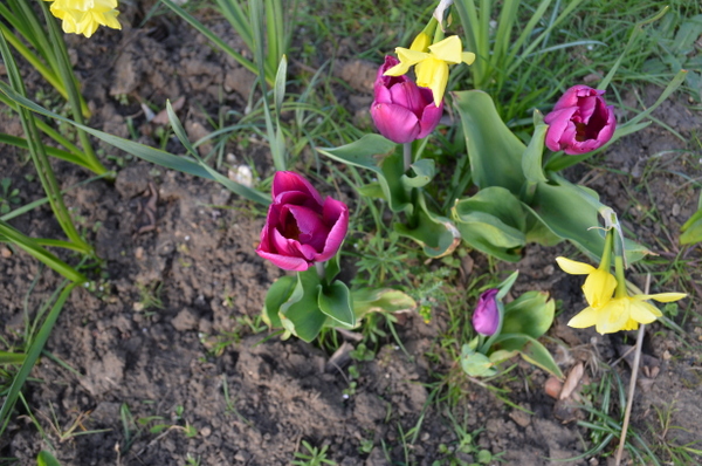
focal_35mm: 33
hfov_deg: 57.3
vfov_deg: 39.8
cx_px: 351
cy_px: 233
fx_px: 642
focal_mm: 22
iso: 400
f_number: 5.6
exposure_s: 1/125
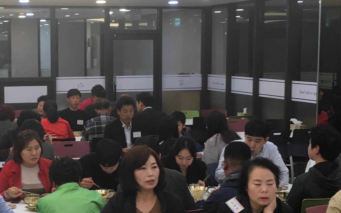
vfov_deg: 17.1
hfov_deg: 26.8
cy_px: 125
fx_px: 706
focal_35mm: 76
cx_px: 87
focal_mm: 4.15
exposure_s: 1/30
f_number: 2.2
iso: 50
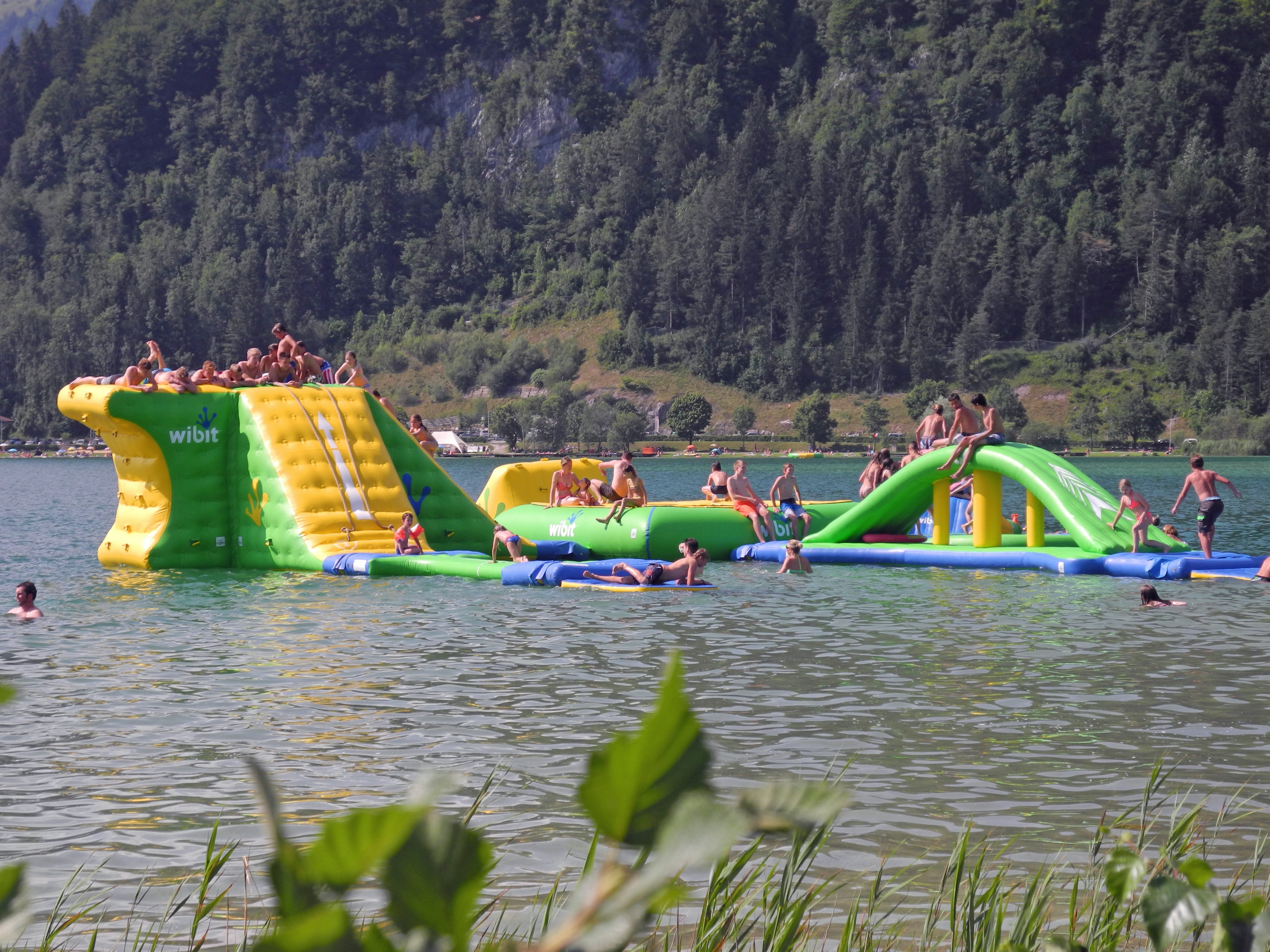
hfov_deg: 18.7
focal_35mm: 105
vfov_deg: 14.1
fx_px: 3852
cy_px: 476
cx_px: 635
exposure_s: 1/800
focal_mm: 22.5
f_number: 4.5
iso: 100
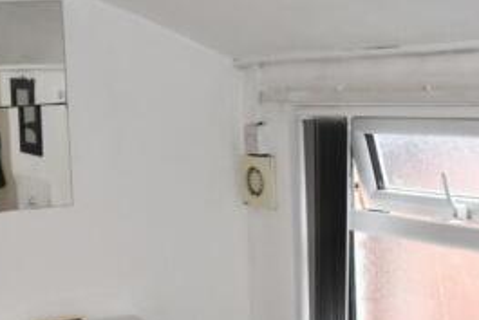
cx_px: 44
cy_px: 218
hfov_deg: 23.2
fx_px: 1135
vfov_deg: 16.0
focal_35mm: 85
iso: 500
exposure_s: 1/125
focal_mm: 23
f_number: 5.6
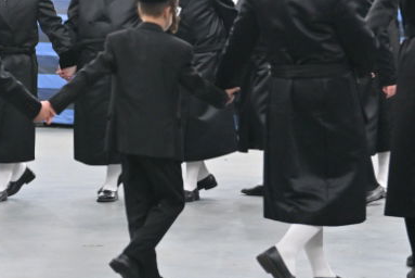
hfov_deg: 10.9
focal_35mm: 187
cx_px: 42
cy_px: 5
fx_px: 2157
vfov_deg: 7.3
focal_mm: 70
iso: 800
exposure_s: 1/200
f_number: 2.8
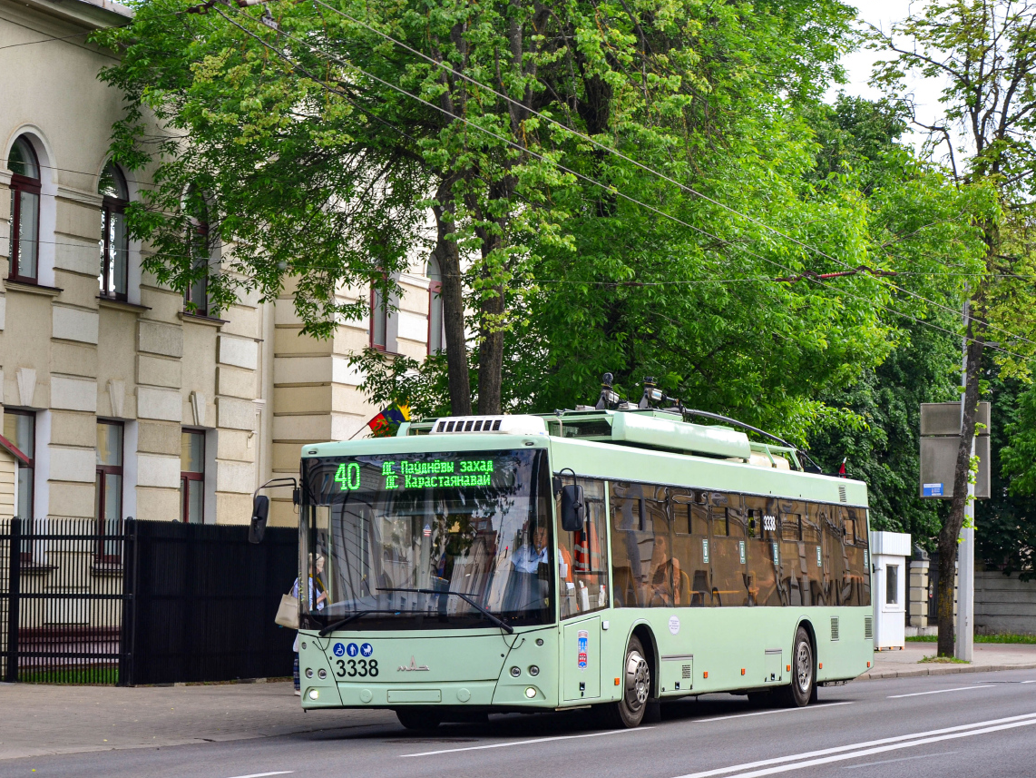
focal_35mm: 95
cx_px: 506
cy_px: 388
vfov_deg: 15.6
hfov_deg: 20.6
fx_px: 2844
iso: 160
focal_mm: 58
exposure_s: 1/200
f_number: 6.3
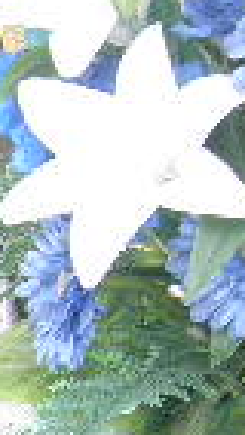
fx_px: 1361
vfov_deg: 17.3
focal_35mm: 118
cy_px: -92
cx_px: 870
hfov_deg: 7.9
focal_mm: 4.3
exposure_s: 1/250
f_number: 3.3
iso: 64
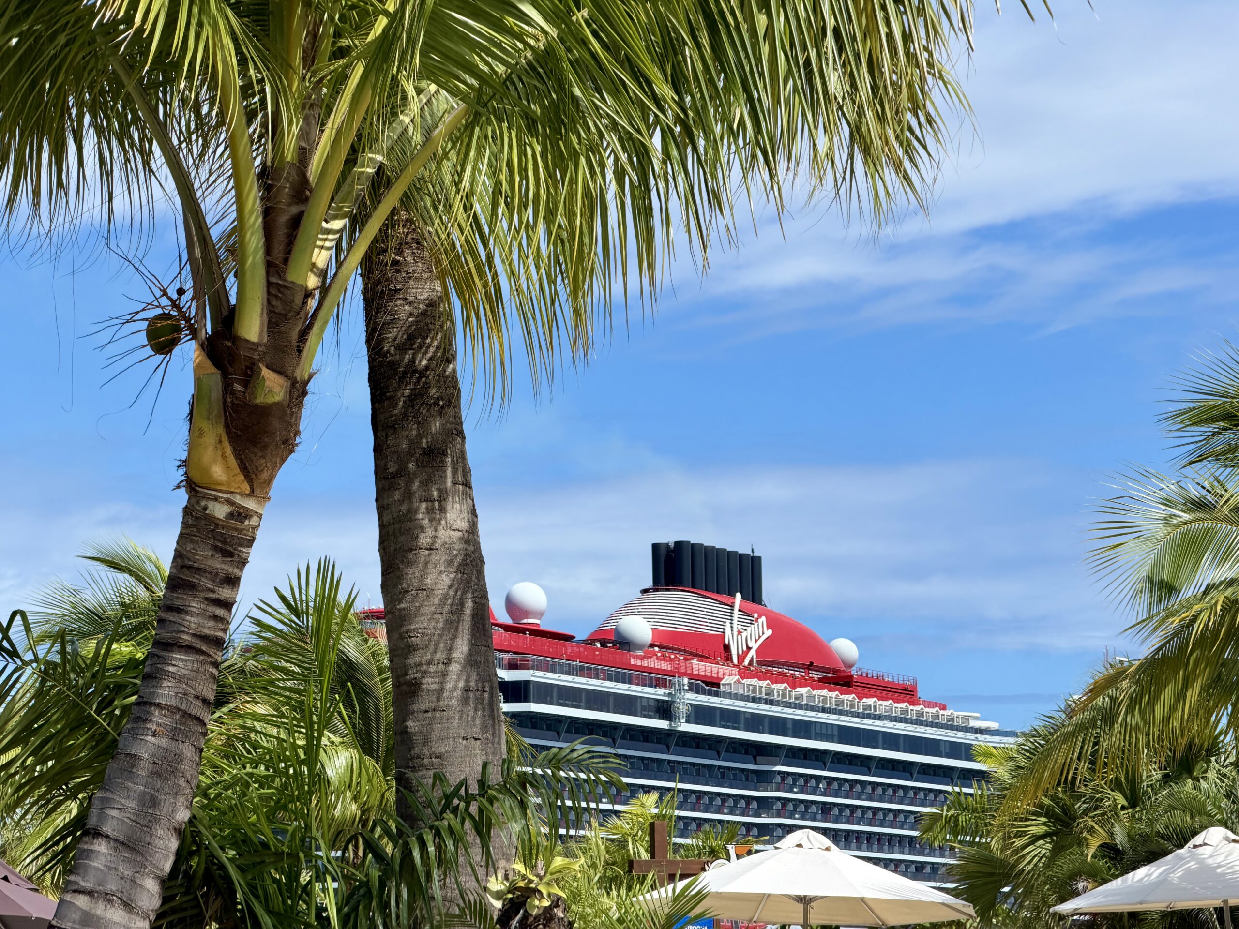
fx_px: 3579
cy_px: 464
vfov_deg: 14.8
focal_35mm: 100
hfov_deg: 19.6
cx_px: 620
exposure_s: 1/638
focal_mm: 16.89
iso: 20
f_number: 2.8
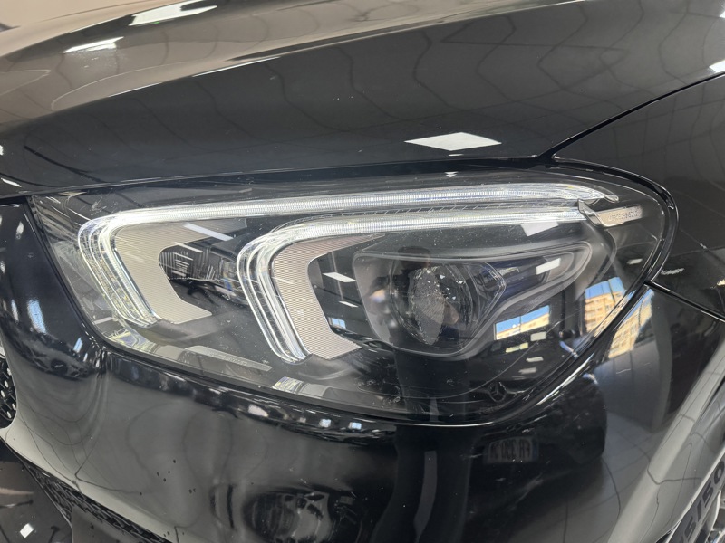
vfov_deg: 56.8
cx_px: 362
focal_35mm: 24
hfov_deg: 71.6
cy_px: 272
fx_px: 503
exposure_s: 1/100
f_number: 1.78
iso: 200
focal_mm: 6.76
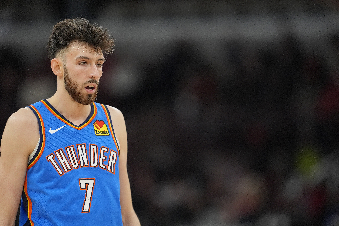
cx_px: 170
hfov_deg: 5.2
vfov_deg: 3.4
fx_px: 3766
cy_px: 113
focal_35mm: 400
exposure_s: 1/2000
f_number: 3.2
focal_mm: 400
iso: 3200
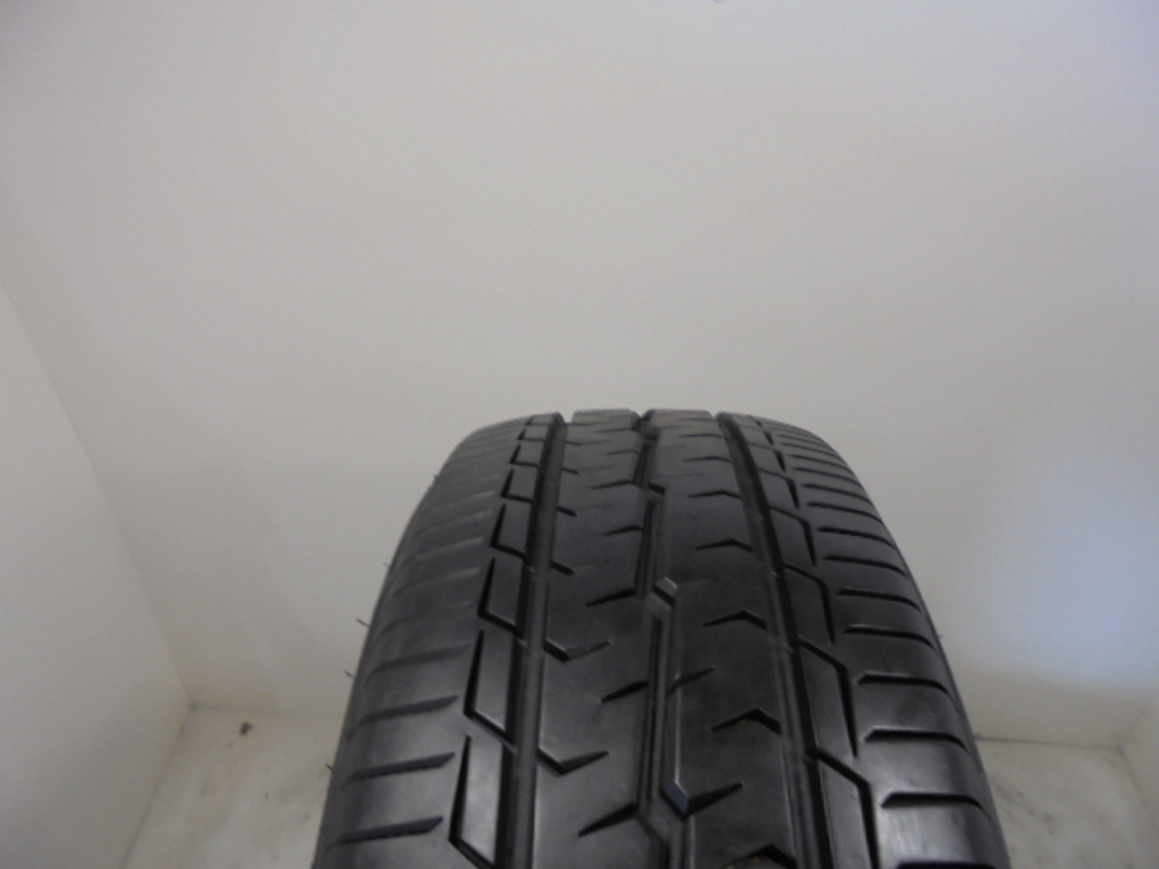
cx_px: 580
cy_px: 434
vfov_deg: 53.1
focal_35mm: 26
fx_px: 871
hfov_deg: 67.3
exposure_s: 1/30
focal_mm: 4.6
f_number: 3.5
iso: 100
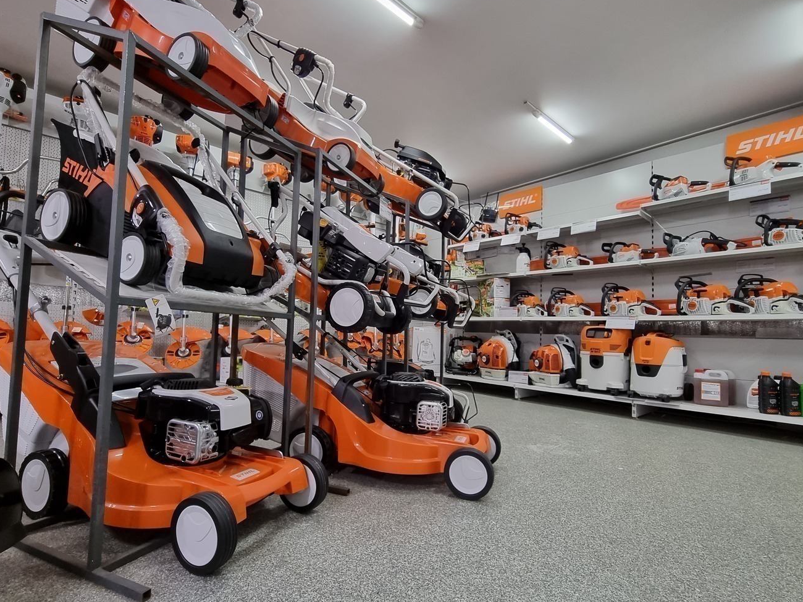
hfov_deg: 94.4
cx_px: 382
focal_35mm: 16
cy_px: 312
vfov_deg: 78.1
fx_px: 371
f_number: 2.2
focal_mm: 2.2
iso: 320
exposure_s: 1/33
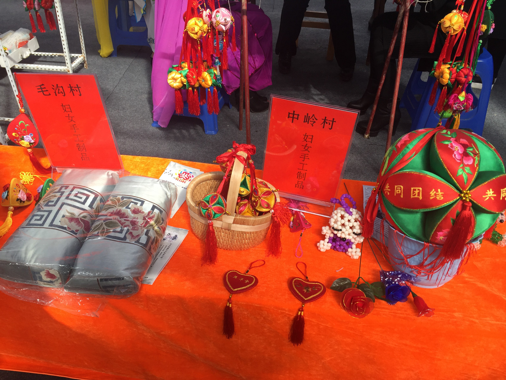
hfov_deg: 61.7
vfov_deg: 48.2
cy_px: 190
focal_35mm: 29
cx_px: 253
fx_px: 424
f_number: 2.2
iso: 32
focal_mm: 4.15
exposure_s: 1/775
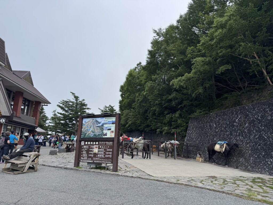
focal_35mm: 24
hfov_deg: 71.6
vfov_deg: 56.8
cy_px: 102
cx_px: 136
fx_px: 189
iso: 80
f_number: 1.78
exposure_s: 1/2174
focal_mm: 6.76
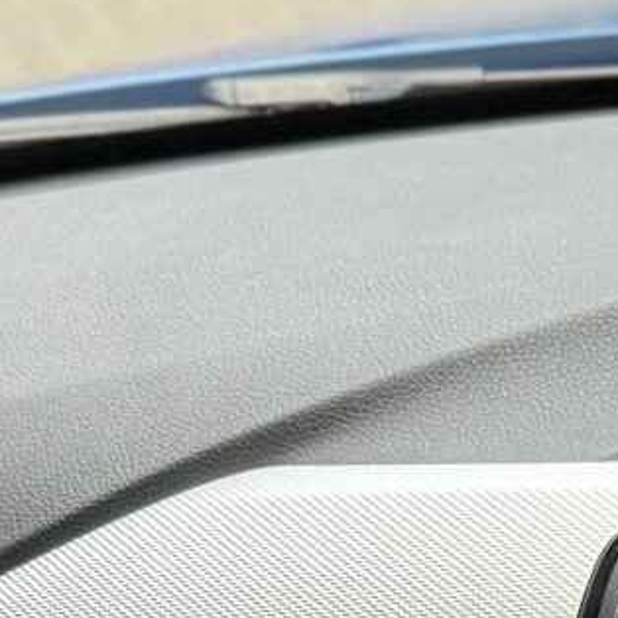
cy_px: 996
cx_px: 1354
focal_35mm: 173
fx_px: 3494
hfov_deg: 9.3
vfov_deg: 9.7
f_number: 1.78
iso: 100
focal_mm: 6.76
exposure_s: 1/285
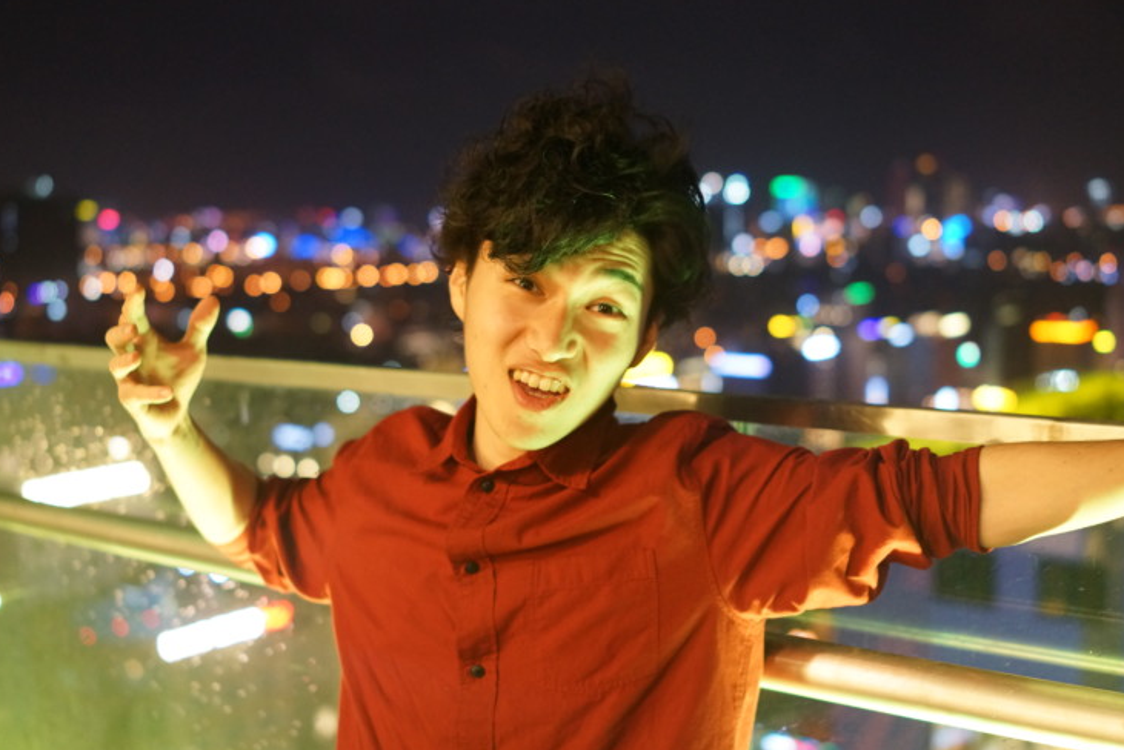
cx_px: 574
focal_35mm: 49
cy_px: 382
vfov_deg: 27.5
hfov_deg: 40.3
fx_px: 1530
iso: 2500
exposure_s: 1/80
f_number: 2
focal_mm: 35
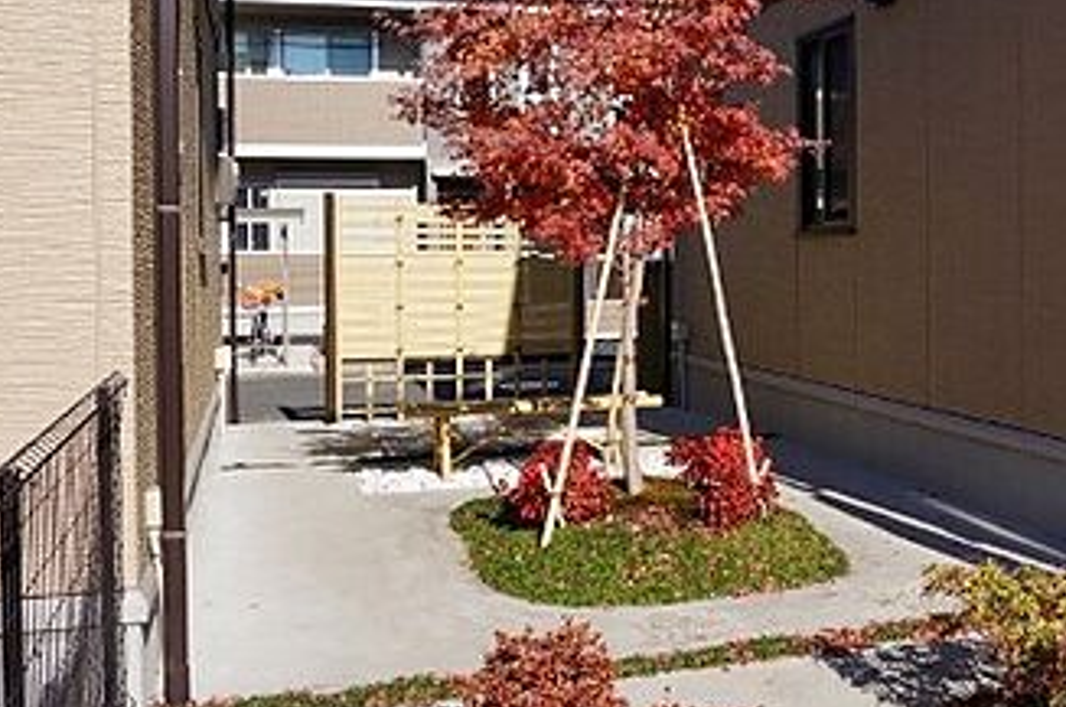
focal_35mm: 44
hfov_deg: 43.6
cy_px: 274
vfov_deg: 30.3
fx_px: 1301
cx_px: 747
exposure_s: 1/160
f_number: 16
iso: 200
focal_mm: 16
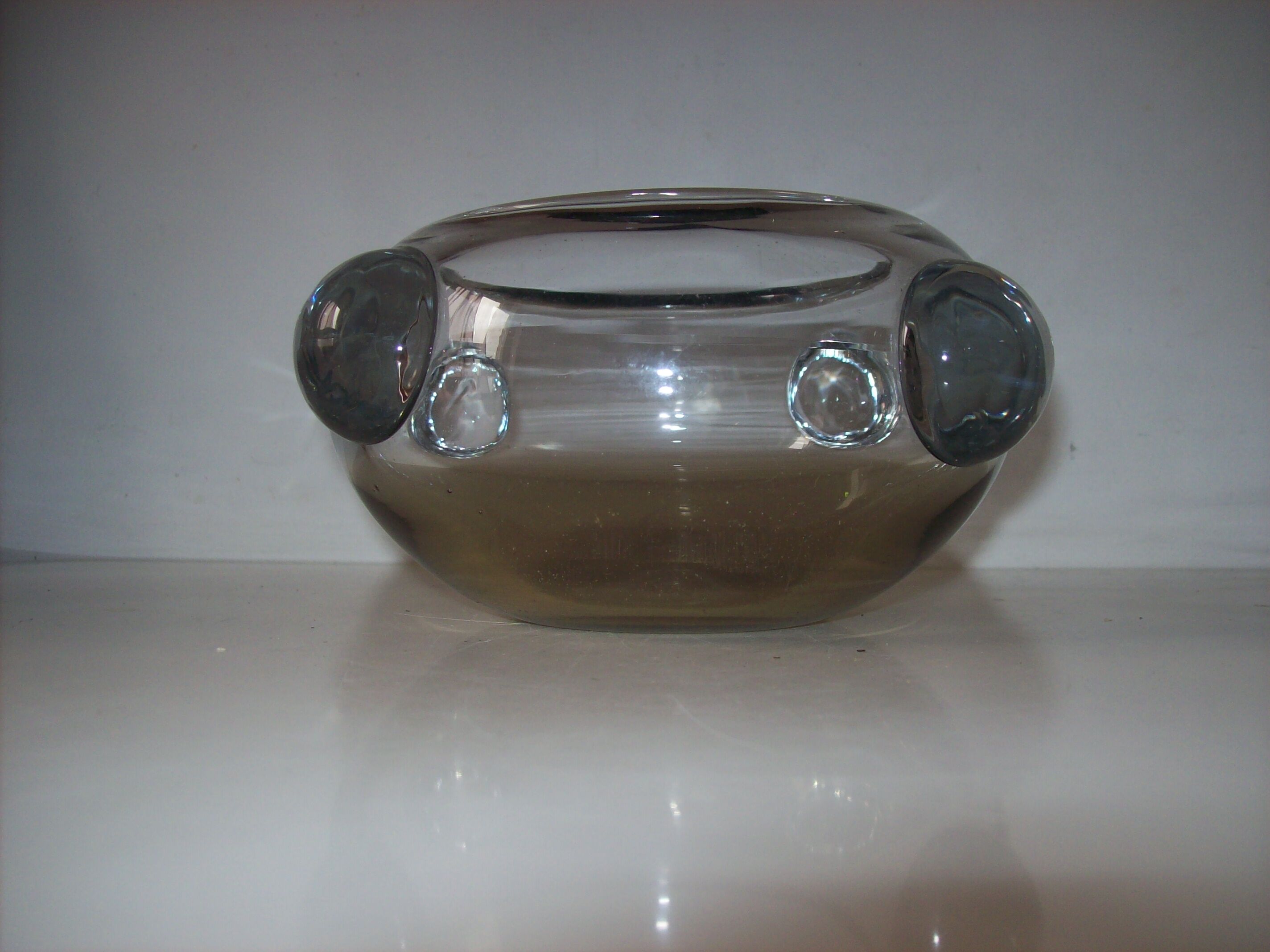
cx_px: 635
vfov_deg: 39.6
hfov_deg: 51.4
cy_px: 476
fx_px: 1320
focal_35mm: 36
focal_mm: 6
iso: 80
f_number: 2.7
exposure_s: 1/64
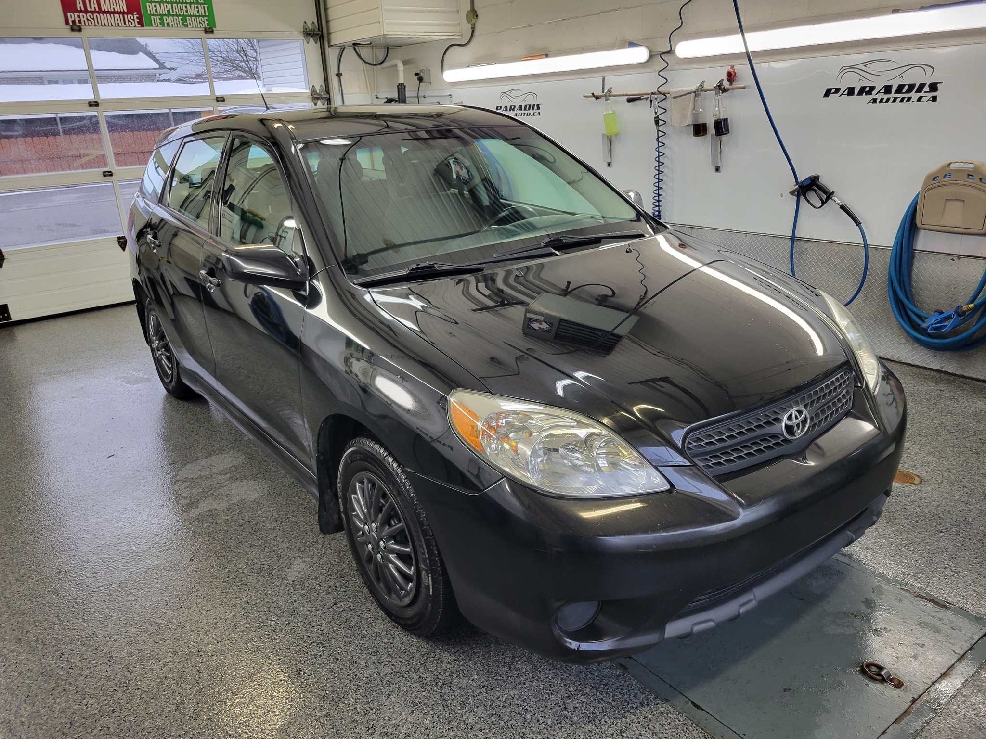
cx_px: 493
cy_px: 370
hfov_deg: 67.3
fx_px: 741
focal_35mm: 26
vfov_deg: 53.1
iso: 125
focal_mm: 5.4
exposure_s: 1/120
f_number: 1.8
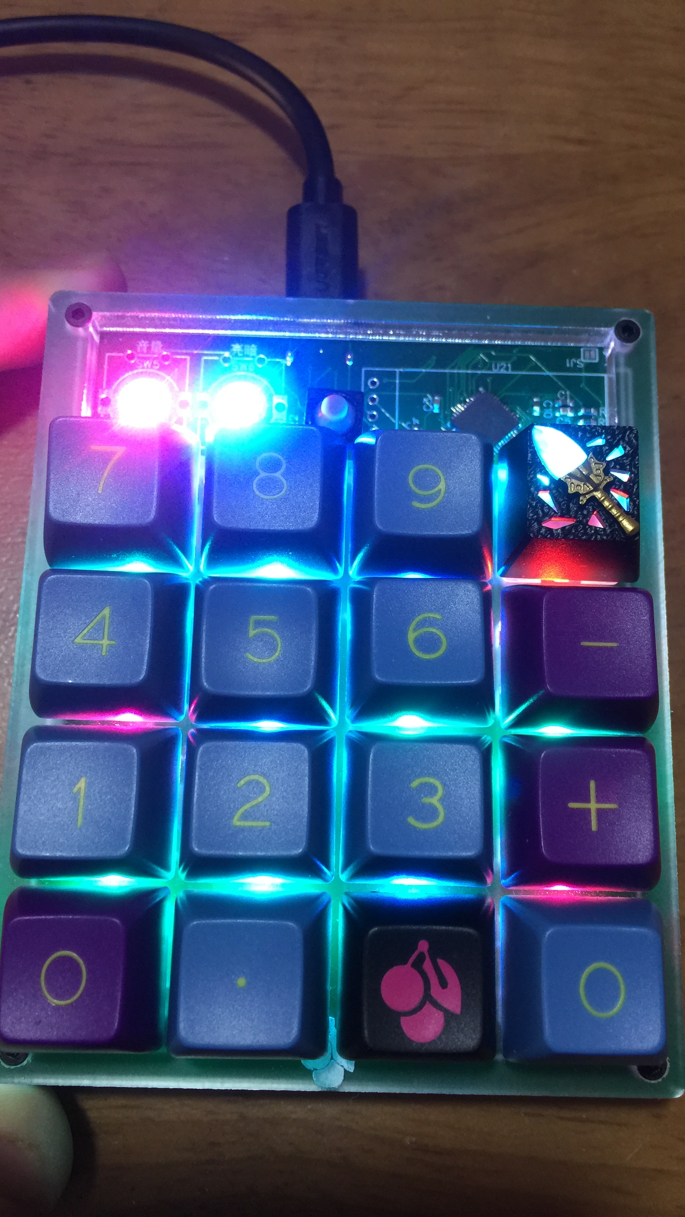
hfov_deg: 36.7
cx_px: 370
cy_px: 615
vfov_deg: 61.0
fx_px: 1033
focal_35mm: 32
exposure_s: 1/17
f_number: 2.2
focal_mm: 4.15
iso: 64
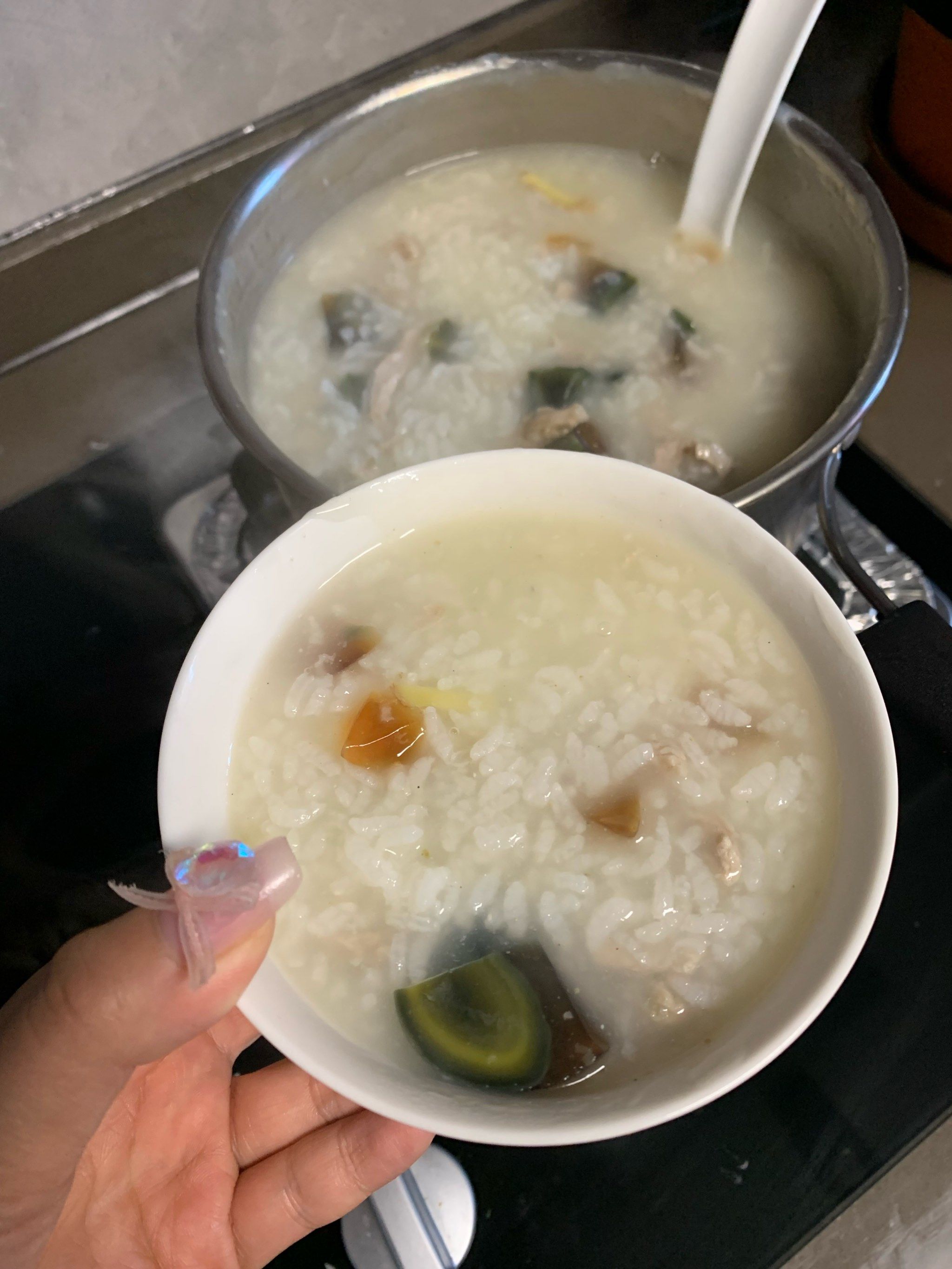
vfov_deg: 67.3
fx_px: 953
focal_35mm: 26
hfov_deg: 53.1
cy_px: 634
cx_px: 476
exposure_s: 1/60
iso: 160
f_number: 1.8
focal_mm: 4.25
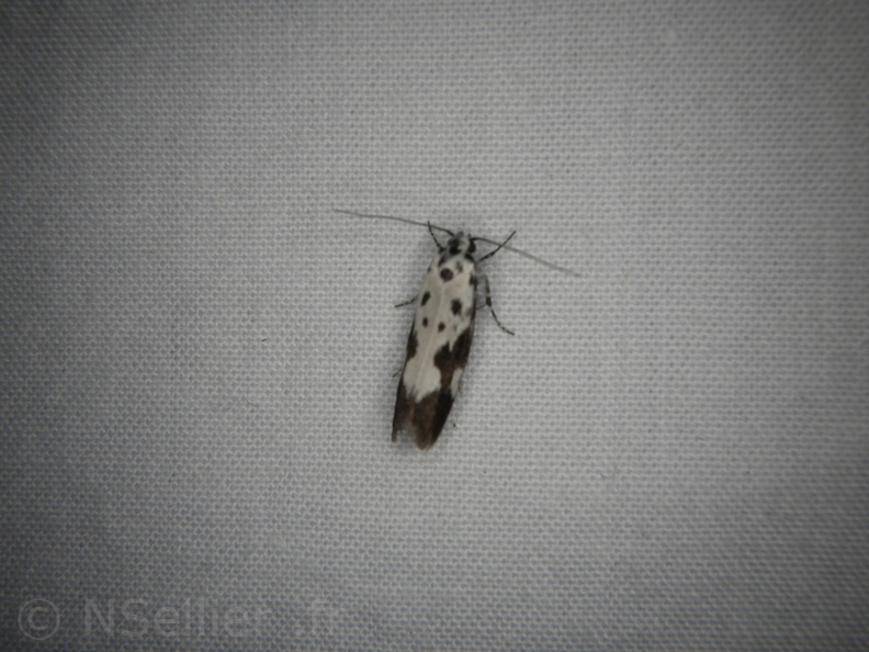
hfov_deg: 37.5
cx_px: 434
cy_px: 326
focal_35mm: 51
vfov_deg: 28.6
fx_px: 1280
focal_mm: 9.1
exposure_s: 1/800
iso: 125
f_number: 5.3
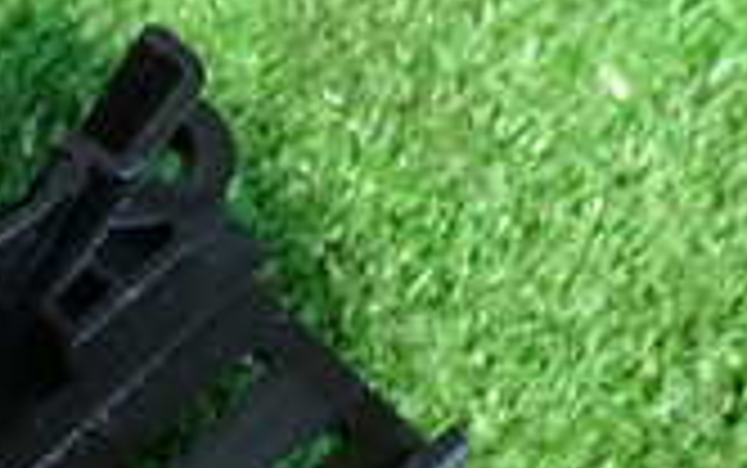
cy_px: 495
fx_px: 1956
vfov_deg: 13.4
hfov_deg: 18.7
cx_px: -414
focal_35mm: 96
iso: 800
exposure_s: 1/25
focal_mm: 4.5
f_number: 2
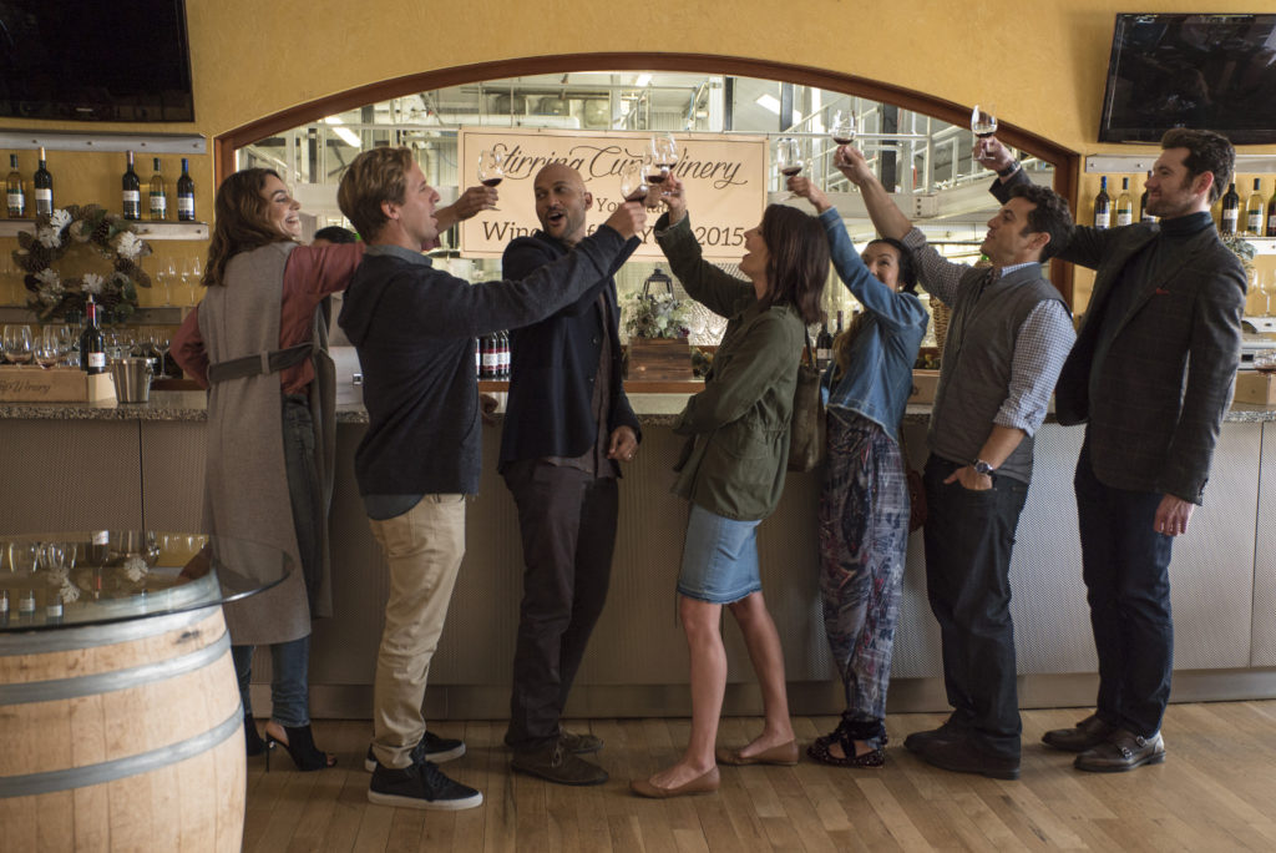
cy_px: 426
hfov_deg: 53.1
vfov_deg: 36.9
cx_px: 638
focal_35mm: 36
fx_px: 1277
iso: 800
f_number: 3.5
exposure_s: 1/60
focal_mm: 36
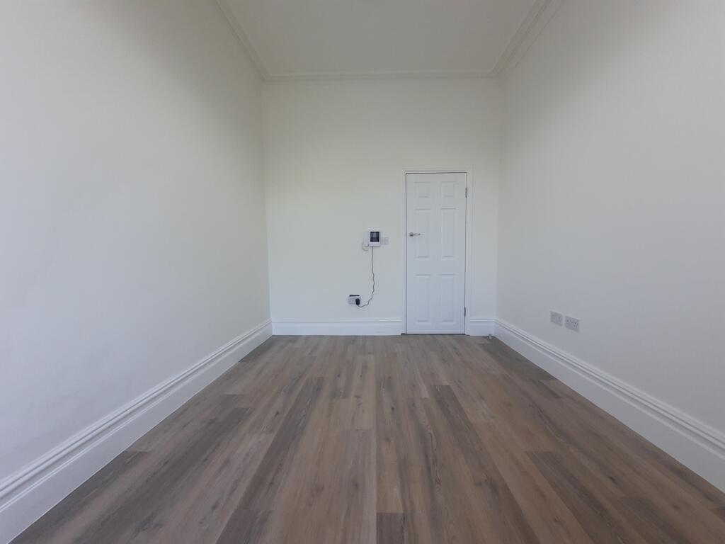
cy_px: 272
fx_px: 272
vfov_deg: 89.9
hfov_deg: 106.2
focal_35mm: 13
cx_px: 362
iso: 64
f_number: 2.2
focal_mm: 1.74
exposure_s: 1/100
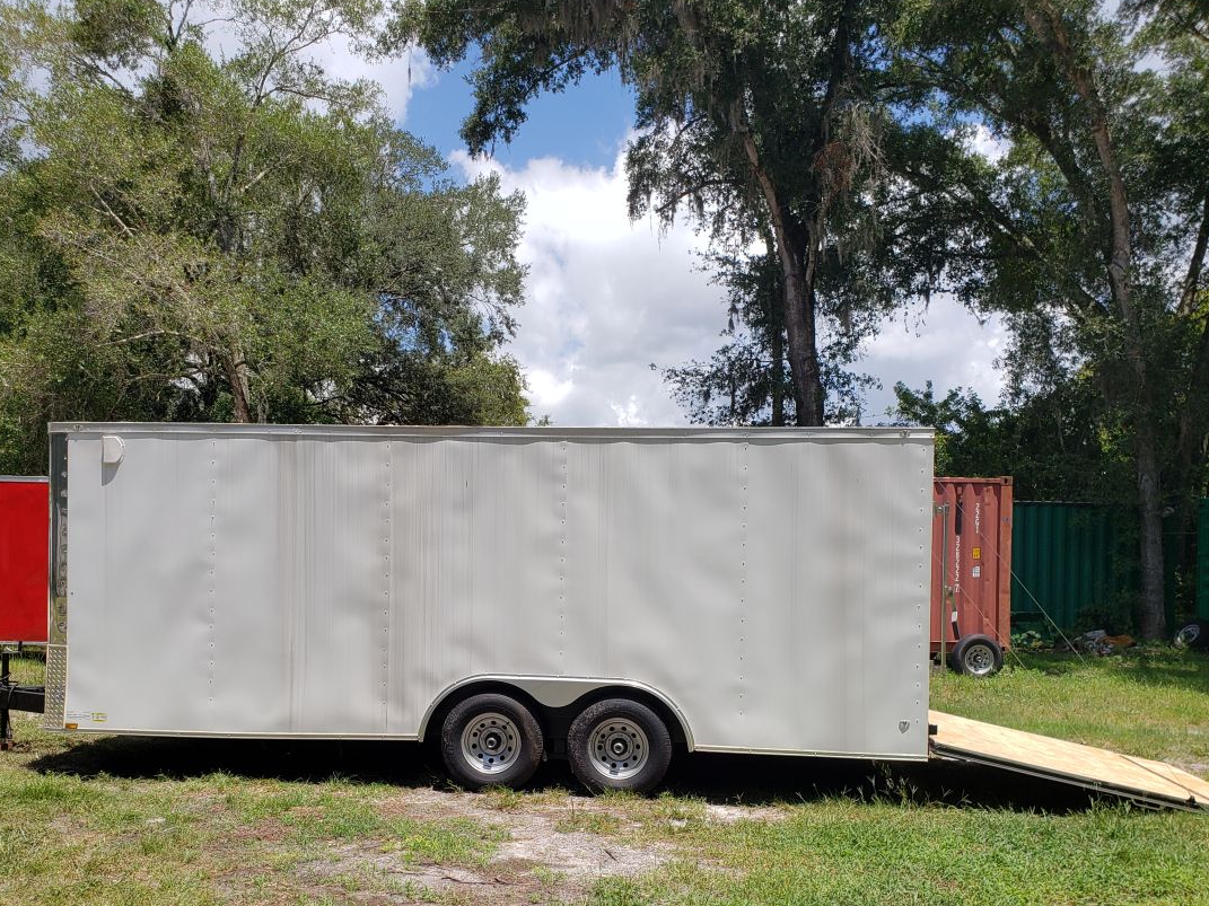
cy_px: 577
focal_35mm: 34
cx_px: 581
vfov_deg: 41.4
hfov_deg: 53.9
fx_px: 1187
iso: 50
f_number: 2.4
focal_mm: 4.3
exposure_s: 1/1391
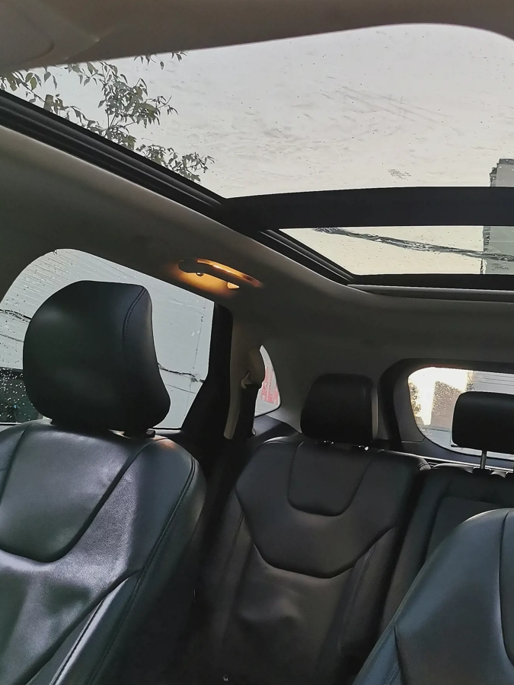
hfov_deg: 35.4
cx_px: 366
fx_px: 792
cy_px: 331
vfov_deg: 46.8
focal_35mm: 40
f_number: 1.6
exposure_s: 1/100
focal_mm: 5.56
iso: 250
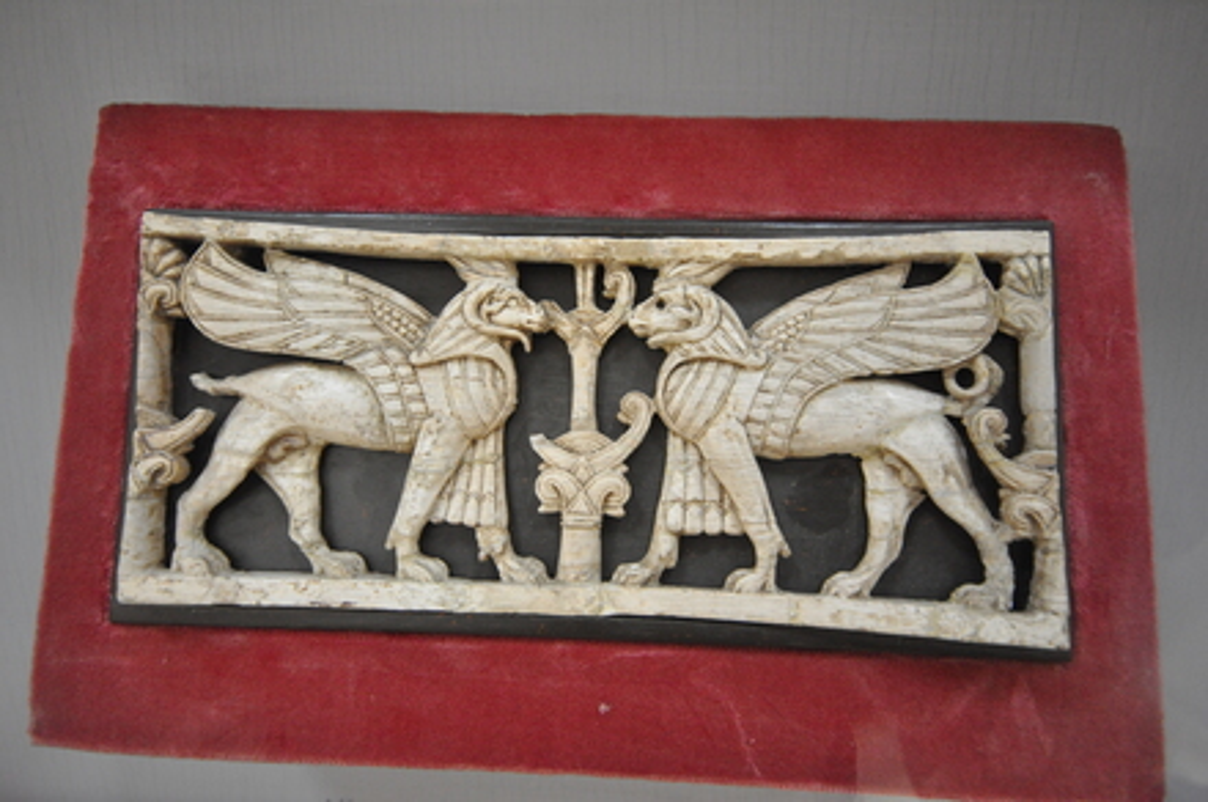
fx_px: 653
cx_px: 604
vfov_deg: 63.1
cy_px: 401
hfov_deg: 85.5
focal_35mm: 20
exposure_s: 1/20
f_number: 4.5
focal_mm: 13
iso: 1600
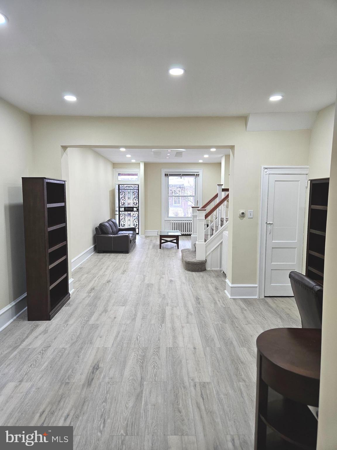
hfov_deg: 58.9
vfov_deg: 73.9
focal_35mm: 23
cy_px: 225
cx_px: 168
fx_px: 299
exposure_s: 1/120
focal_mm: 5.4
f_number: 1.8
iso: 160
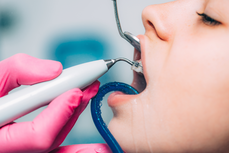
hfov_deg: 17.9
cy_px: 74
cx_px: 122
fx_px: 725
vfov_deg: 12.0
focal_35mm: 114
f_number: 4.5
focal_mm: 105
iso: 100
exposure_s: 1/200
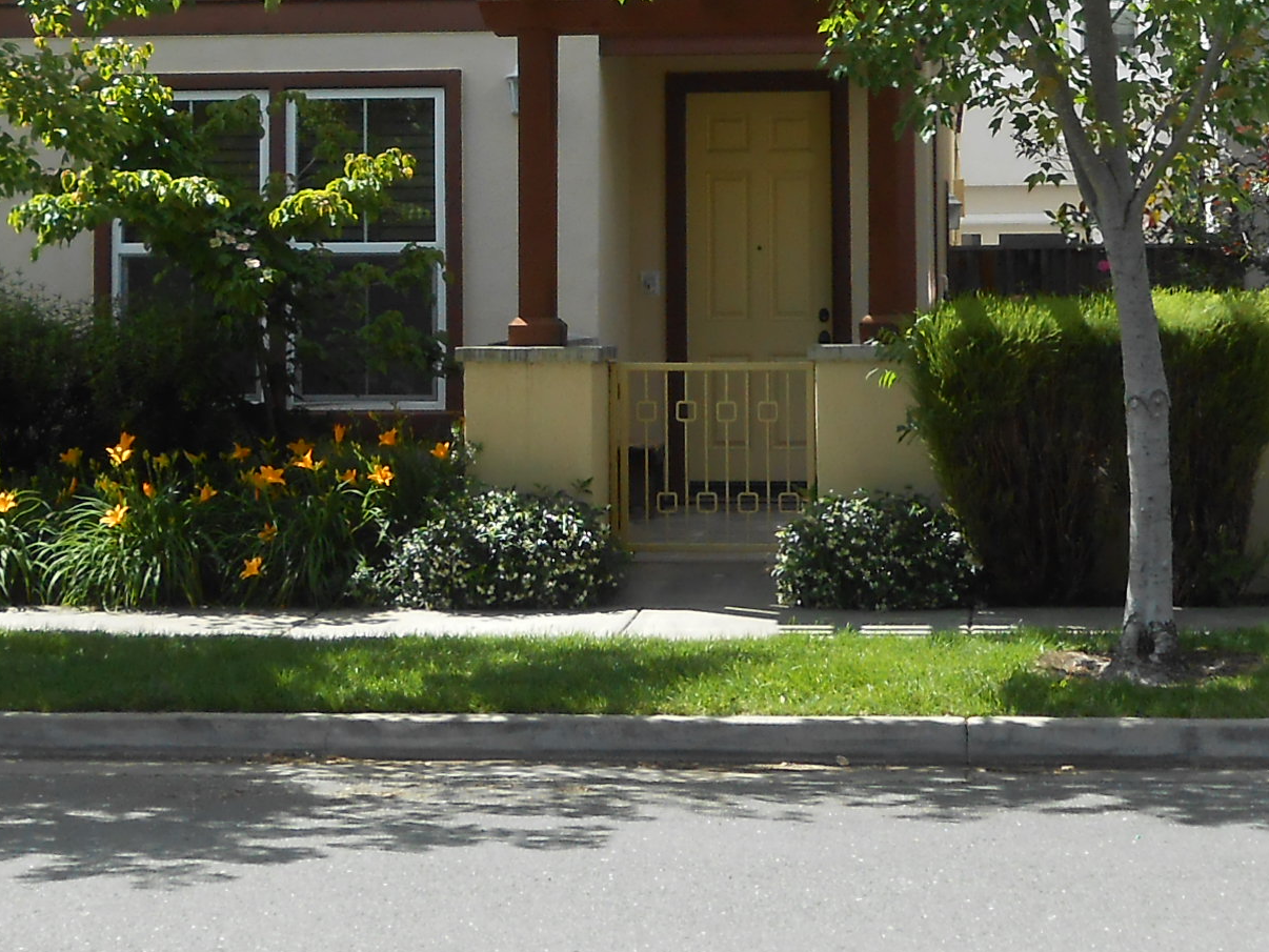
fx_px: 3373
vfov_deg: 15.8
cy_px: 16
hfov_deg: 21.3
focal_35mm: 92
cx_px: 601
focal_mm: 6
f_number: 3.9
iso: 80
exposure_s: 1/400
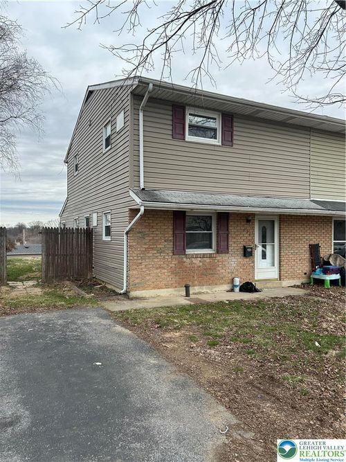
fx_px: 347
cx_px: 173
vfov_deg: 67.3
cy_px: 231
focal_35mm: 26
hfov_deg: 53.0
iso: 50
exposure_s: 1/1597
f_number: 1.5
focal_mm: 5.7
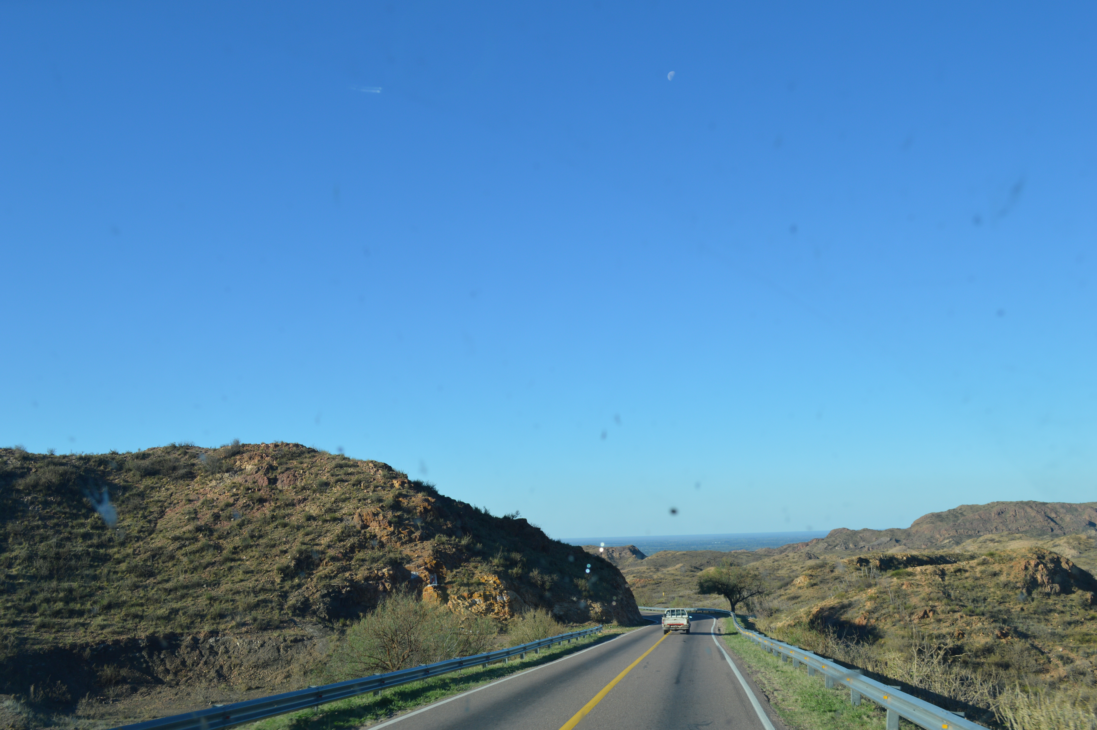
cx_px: 548
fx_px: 1096
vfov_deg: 36.8
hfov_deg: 53.2
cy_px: 365
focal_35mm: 36
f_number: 8
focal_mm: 24
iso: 100
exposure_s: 1/250
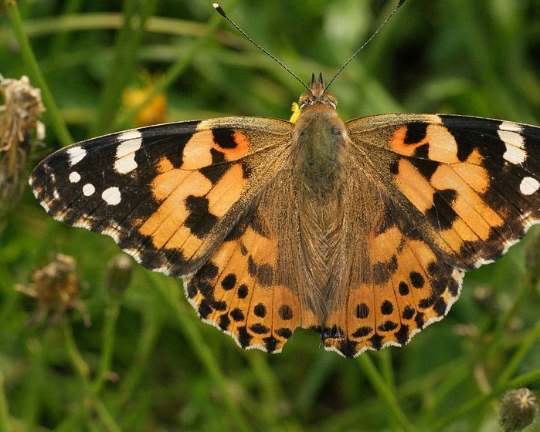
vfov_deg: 9.1
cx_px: 235
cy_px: 167
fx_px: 2702
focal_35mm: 169
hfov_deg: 11.4
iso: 800
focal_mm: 70
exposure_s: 1/800
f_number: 11
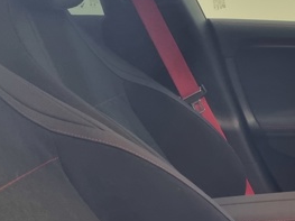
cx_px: 439
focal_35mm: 79
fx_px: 673
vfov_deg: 18.5
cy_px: 169
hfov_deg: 21.0
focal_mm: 5.4
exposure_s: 1/50
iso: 250
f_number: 1.8
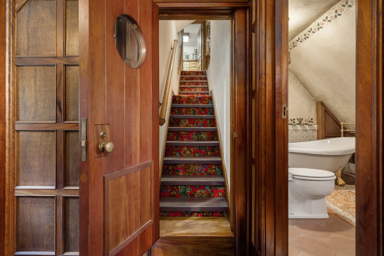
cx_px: 192
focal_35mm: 18
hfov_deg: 90.0
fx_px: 192
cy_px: 128
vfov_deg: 67.4
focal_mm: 18
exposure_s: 1/3
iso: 1000
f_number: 6.7
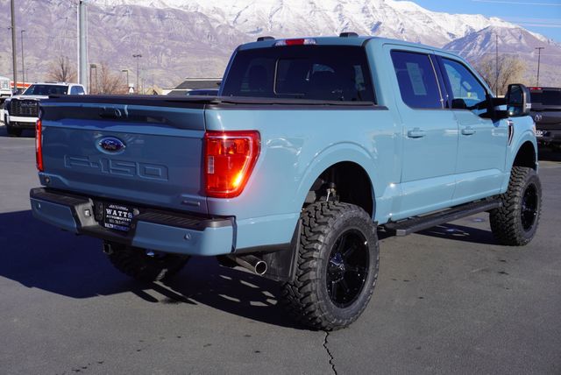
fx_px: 655
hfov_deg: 46.4
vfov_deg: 32.0
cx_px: 280
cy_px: 188
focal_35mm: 42
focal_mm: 28
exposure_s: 1/125
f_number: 11
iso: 100
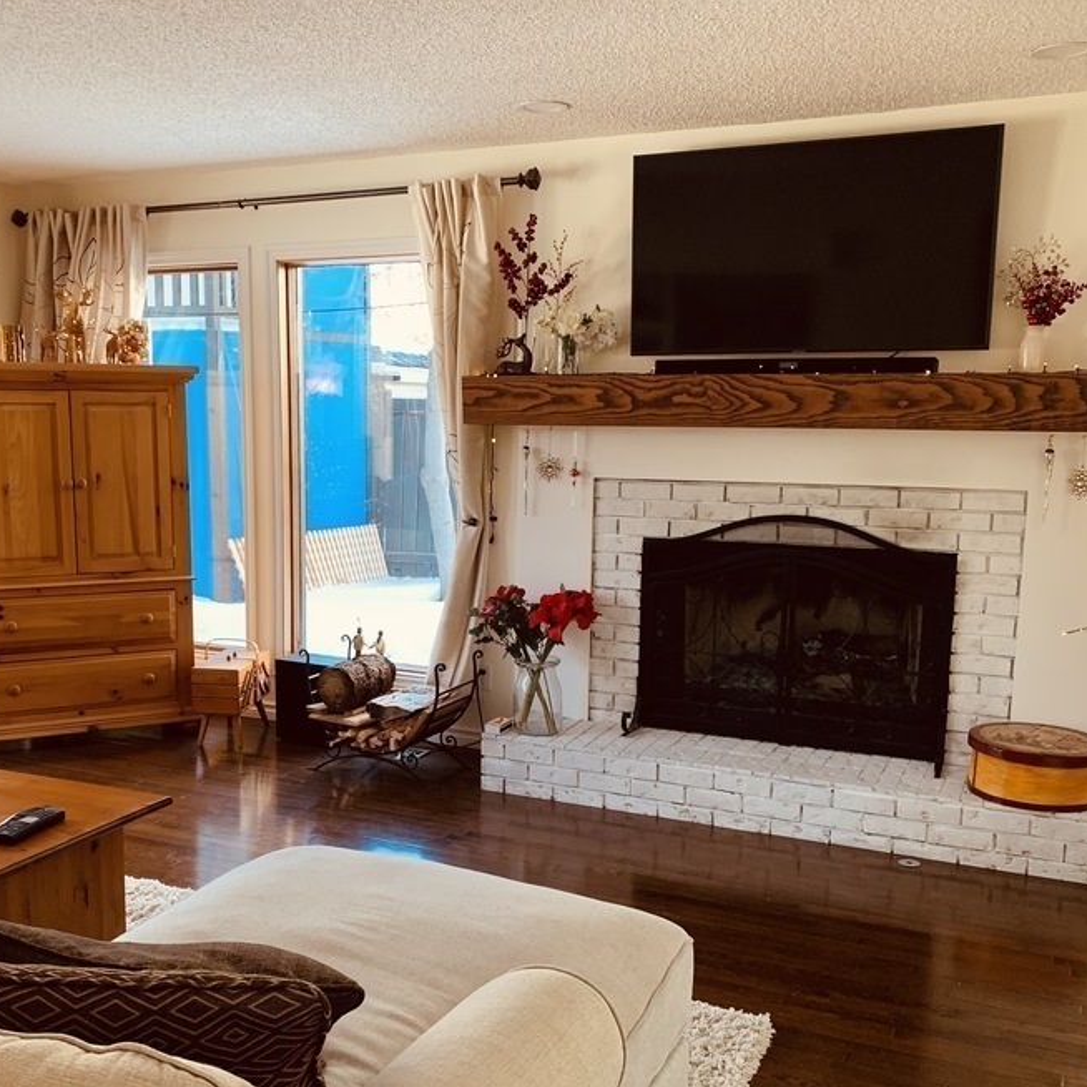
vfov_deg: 46.0
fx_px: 1279
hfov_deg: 45.8
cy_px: 610
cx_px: 430
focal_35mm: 36
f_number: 1.8
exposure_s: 1/72
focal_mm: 4.25
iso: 100
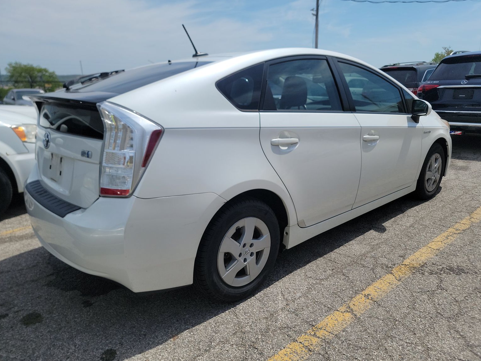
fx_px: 347
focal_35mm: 25
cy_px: 186
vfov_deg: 54.9
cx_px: 246
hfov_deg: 69.4
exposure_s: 1/1732
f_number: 1.8
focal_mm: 6.7
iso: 50
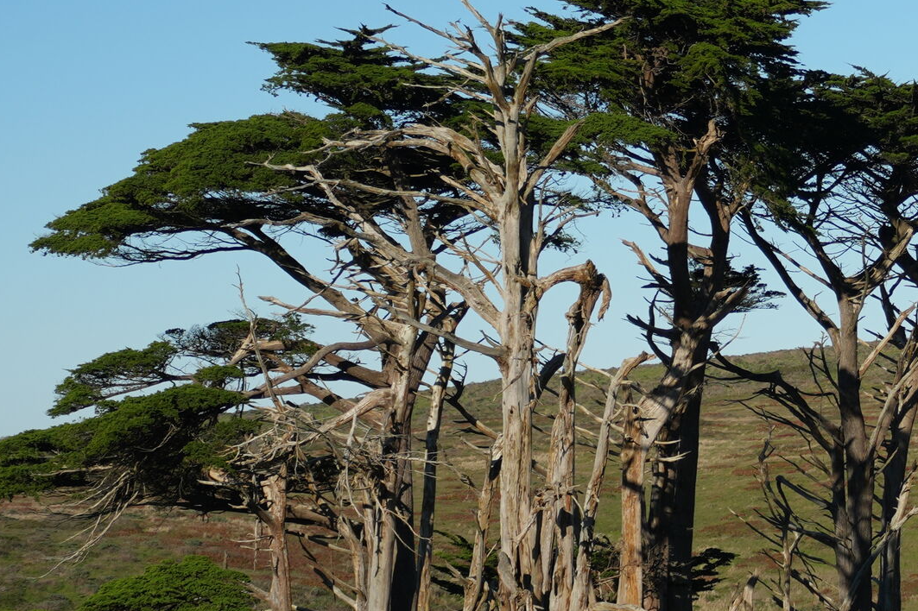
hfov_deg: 10.6
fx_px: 4767
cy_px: 482
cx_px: 1415
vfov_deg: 7.3
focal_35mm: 187
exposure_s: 1/1250
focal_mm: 46
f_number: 5
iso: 125
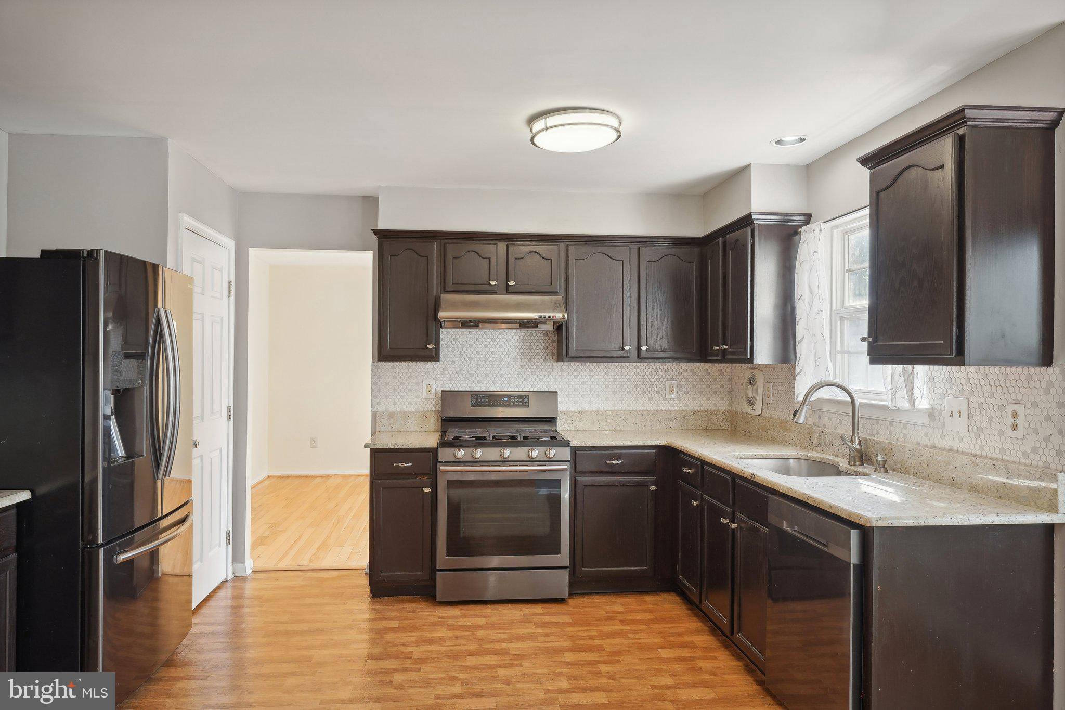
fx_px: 710
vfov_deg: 53.1
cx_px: 532
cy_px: 355
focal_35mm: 24
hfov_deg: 73.7
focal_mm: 24
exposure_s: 1/80
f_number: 8
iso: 500
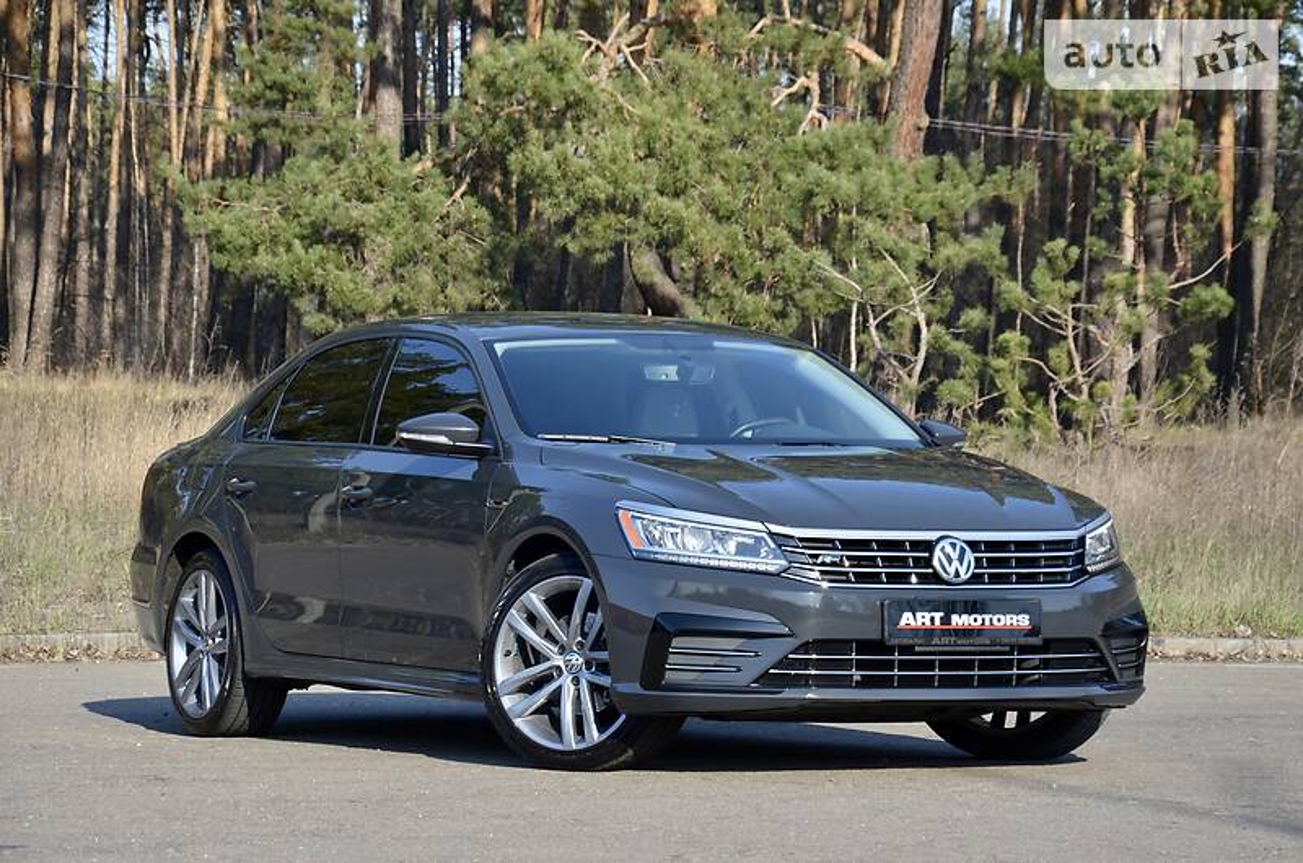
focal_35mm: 135
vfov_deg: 10.1
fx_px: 4876
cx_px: 652
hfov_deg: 15.2
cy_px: 432
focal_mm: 90
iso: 180
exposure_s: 1/250
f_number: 8
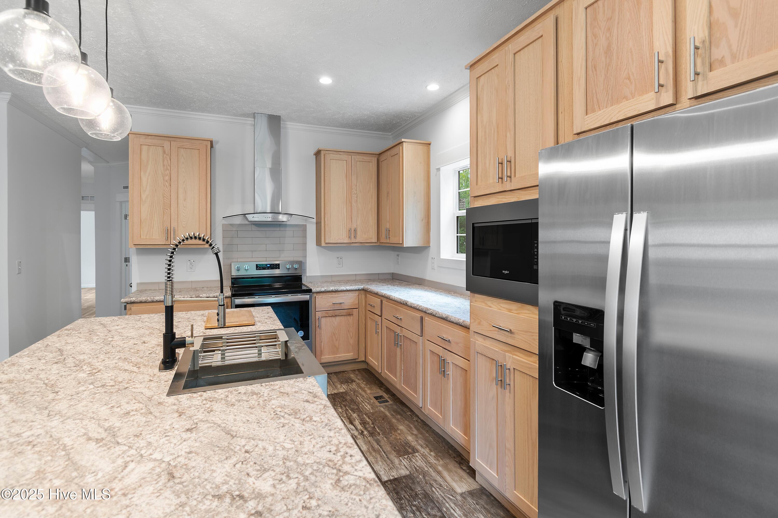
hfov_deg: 93.3
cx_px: 389
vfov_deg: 70.4
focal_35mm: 17
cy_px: 259
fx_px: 367
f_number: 4.8
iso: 100
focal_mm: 11.5
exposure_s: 1/3
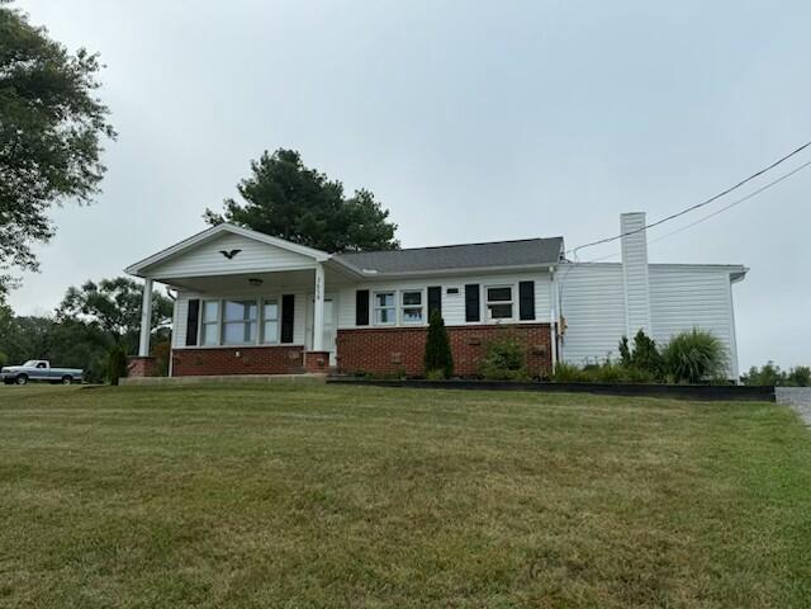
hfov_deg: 71.6
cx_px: 406
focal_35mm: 24
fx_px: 562
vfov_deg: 56.8
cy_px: 304
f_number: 1.78
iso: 80
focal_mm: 6.76
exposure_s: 1/2801
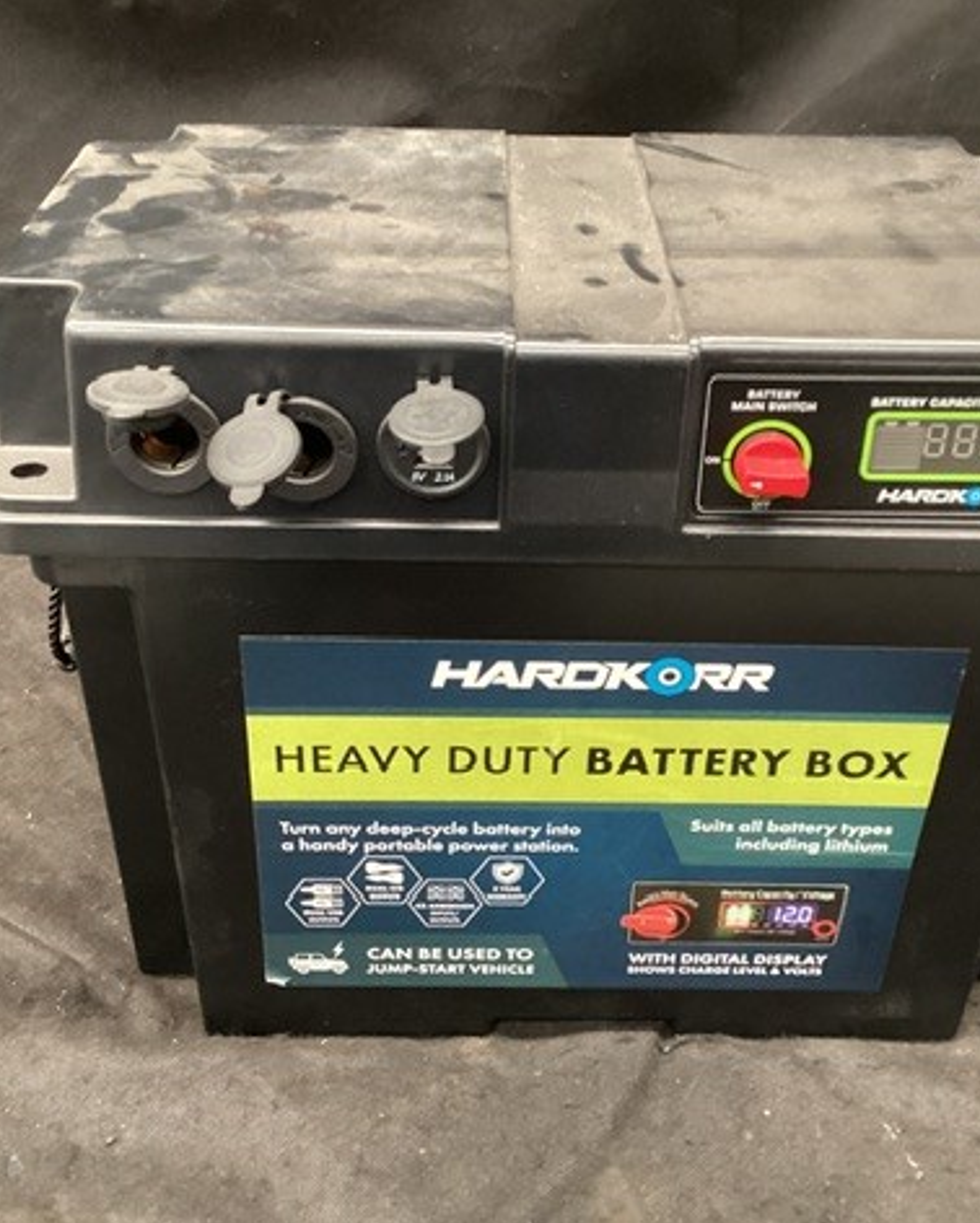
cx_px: 519
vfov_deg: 44.8
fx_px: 1486
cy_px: 619
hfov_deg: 36.5
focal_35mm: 41
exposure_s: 1/40
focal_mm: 3.3
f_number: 2.4
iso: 400
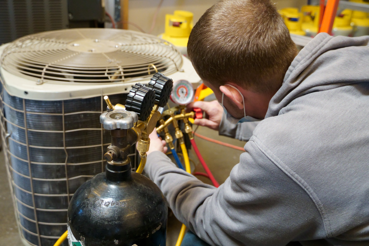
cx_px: 184
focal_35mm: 42
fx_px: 430
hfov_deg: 46.4
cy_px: 123
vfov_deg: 31.9
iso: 2500
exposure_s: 1/160
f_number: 4.5
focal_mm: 28
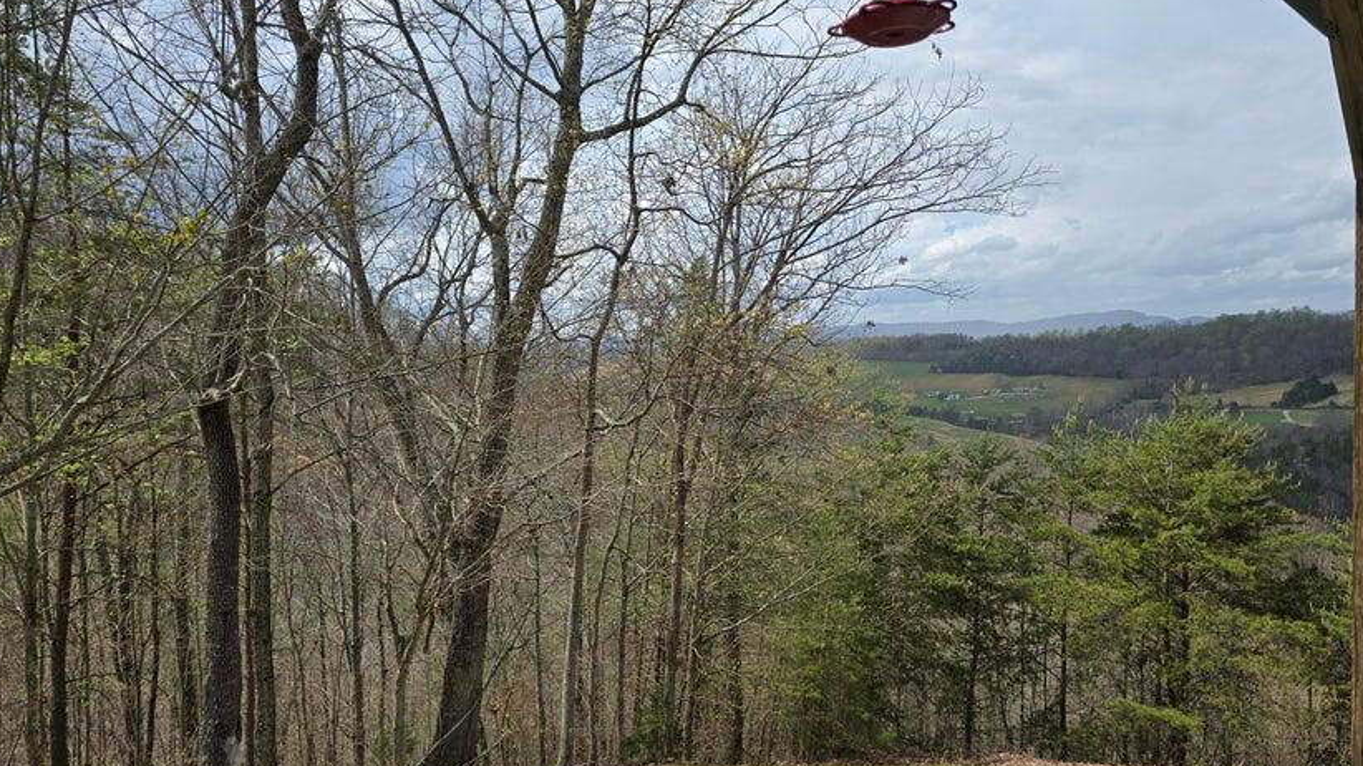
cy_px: 388
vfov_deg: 44.4
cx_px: 681
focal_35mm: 26
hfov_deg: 71.9
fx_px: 939
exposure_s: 1/866
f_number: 1.7
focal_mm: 6.3
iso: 12
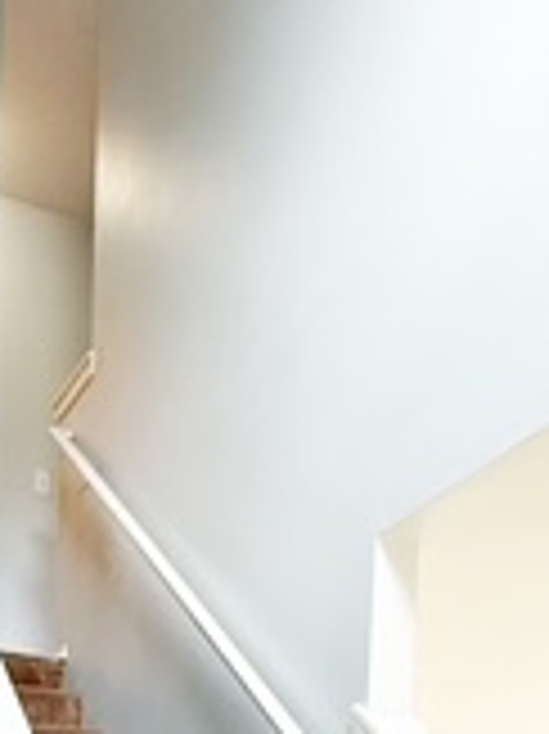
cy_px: 1094
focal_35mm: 55
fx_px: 1165
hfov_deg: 26.4
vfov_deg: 26.0
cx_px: 184
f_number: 2.2
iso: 200
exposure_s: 1/120
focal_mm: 2.22
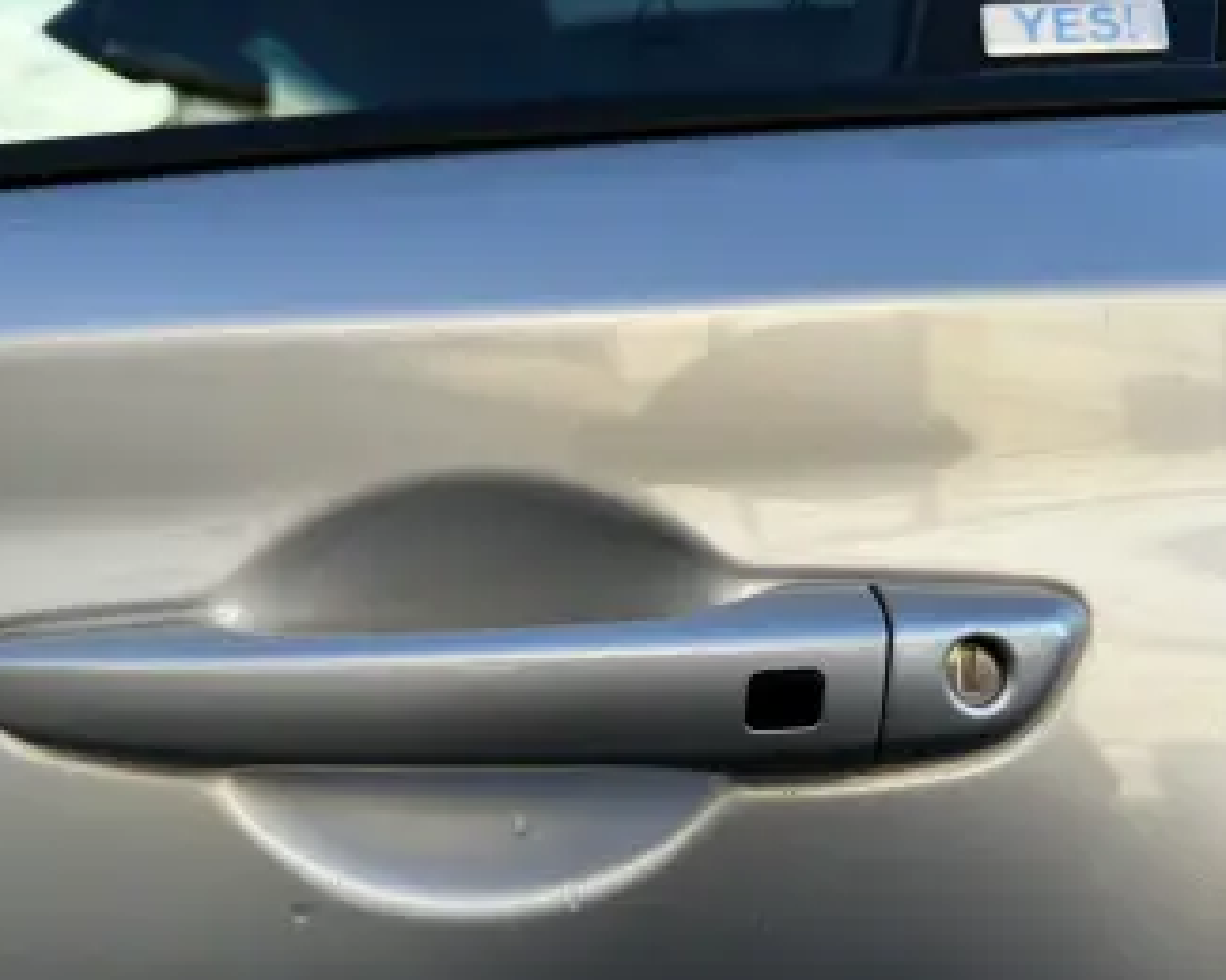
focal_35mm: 26
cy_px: 503
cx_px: 556
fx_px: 943
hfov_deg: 65.9
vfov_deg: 54.9
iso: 80
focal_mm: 6.86
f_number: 1.78
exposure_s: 1/426
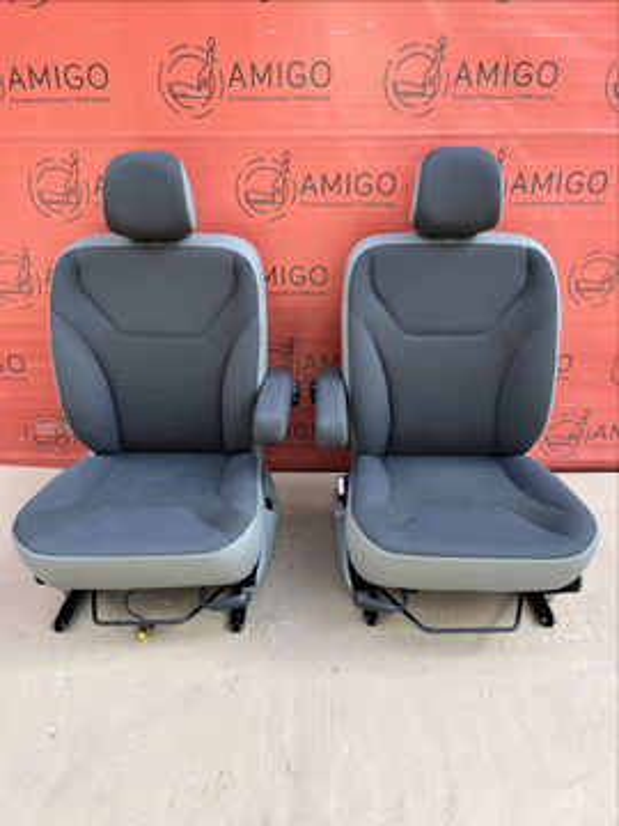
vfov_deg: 67.3
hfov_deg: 53.1
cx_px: 310
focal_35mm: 26
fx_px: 620
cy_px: 413
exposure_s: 1/246
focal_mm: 5.1
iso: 40
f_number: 1.6
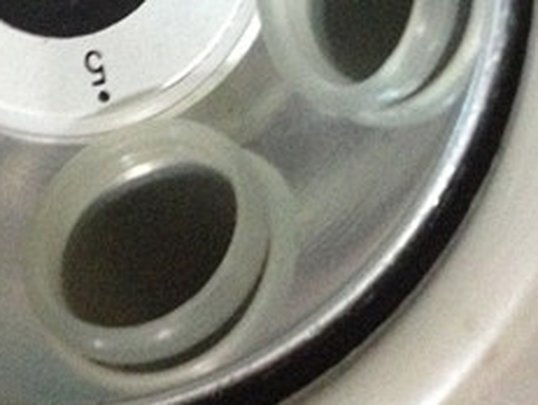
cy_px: -102
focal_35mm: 121
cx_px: 119
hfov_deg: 16.2
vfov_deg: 12.0
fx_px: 1884
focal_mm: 4.28
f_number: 2.4
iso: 400
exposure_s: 1/15
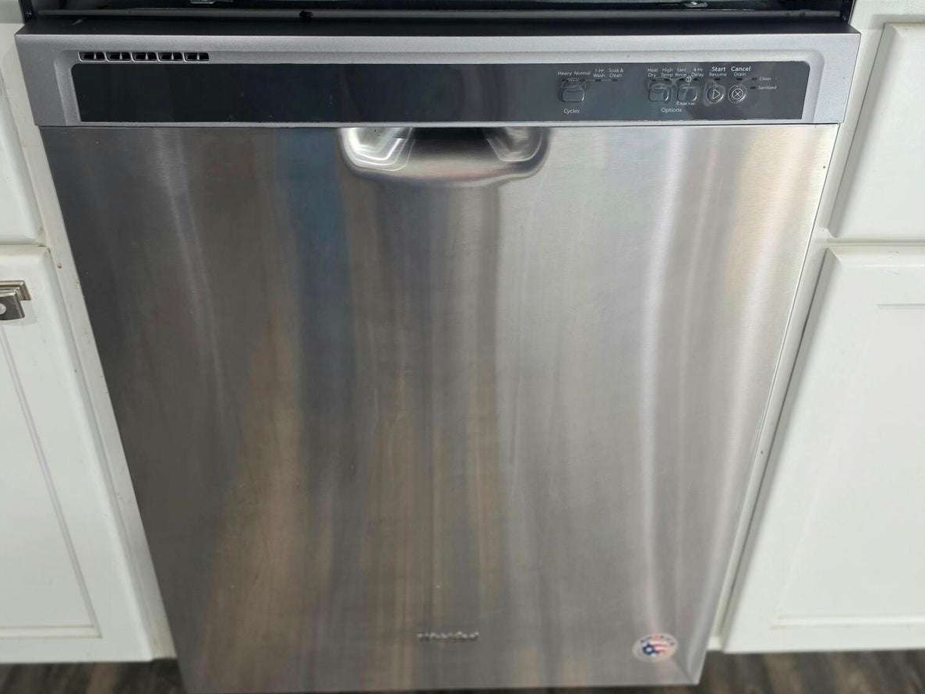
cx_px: 462
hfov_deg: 58.4
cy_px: 264
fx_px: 828
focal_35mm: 31
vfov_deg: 45.1
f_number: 1.7
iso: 400
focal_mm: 6.3
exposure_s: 1/120
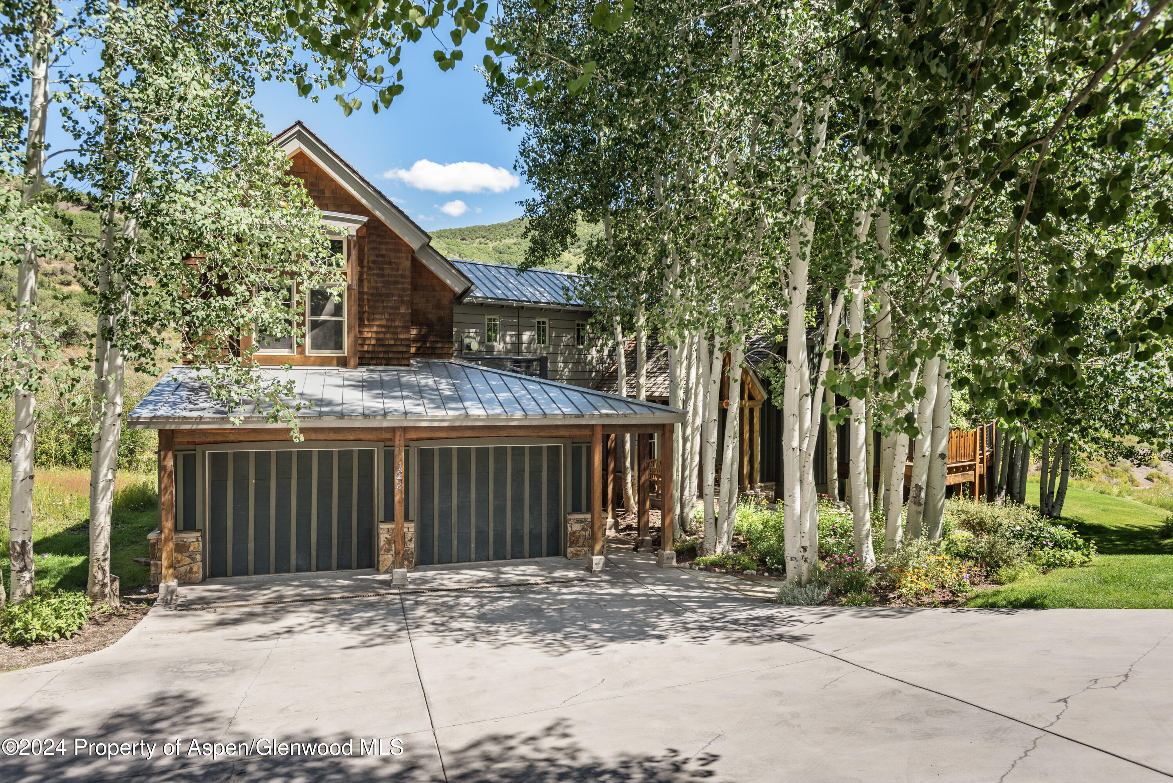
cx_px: 586
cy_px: 392
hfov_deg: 71.5
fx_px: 815
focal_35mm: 25
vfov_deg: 51.3
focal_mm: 25
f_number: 7.1
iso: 160
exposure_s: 1/250
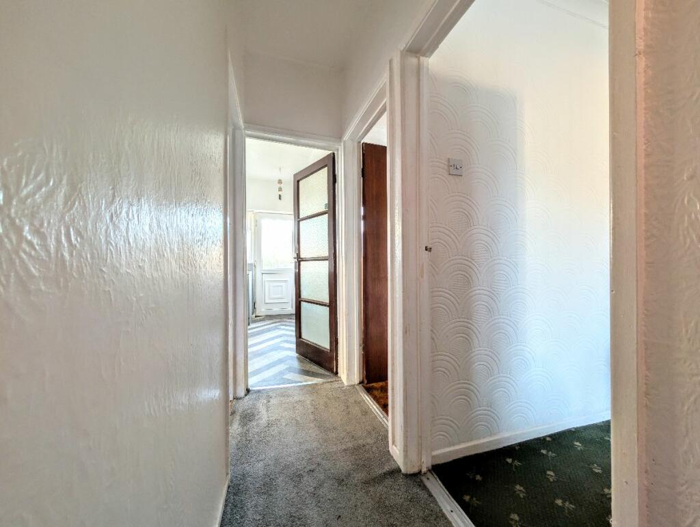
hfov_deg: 110.5
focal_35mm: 12
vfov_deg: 94.6
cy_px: 264
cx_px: 350
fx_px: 243
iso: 96
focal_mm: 2.02
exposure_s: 1/41.2
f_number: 1.7
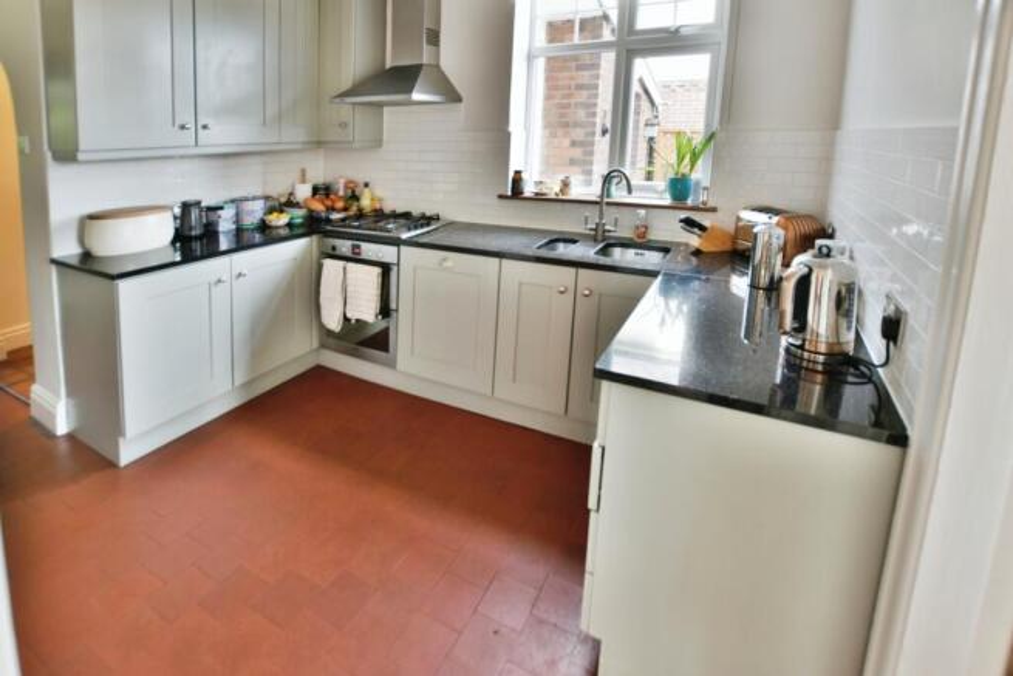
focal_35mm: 15
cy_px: 338
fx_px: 422
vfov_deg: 77.4
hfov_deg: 100.4
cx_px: 506
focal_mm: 10
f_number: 3.5
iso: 100
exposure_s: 1/8
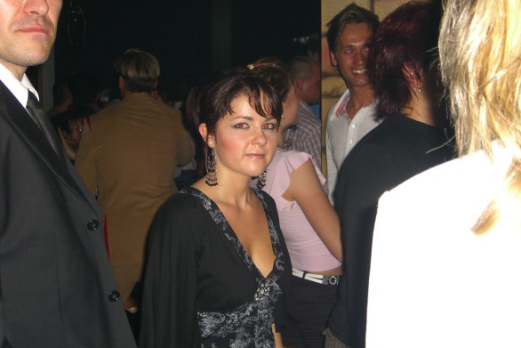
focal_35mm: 49
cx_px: 262
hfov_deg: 40.3
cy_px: 171
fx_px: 709
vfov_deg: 27.5
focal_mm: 9.5
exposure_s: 1/60
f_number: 3.1
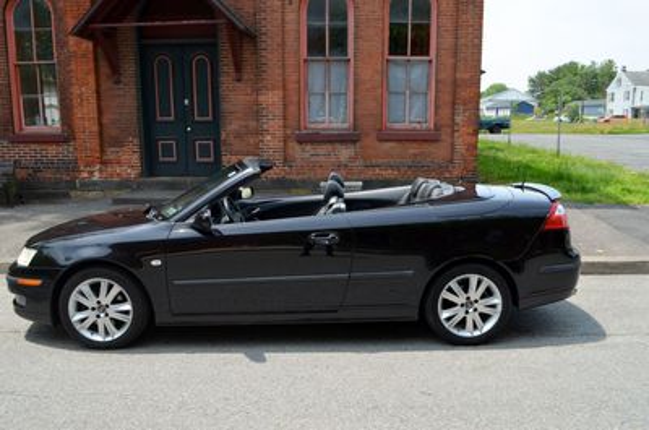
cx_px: 324
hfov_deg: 62.0
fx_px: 540
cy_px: 215
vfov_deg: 43.4
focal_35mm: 30
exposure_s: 1/250
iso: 200
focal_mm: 20
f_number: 8
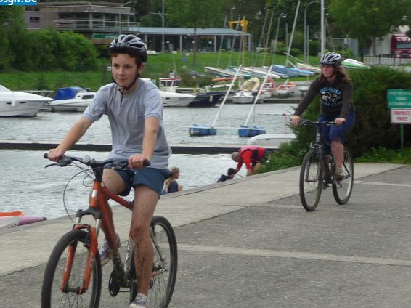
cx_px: 198
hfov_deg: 15.3
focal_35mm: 129
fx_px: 1531
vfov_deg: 11.5
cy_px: 164
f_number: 4.7
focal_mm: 14.2
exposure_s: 1/125
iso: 100
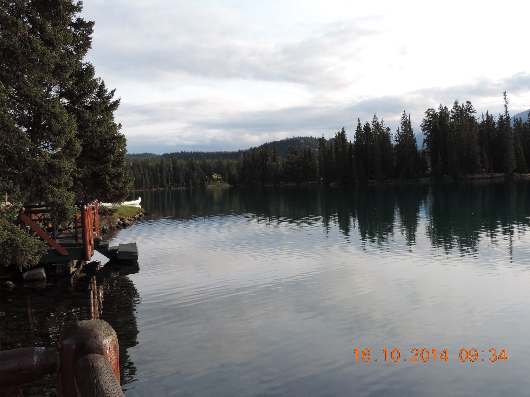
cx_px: 265
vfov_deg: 40.7
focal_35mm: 35
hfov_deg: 52.6
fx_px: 536
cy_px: 198
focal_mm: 6.2
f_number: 3.3
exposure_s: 1/320
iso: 80
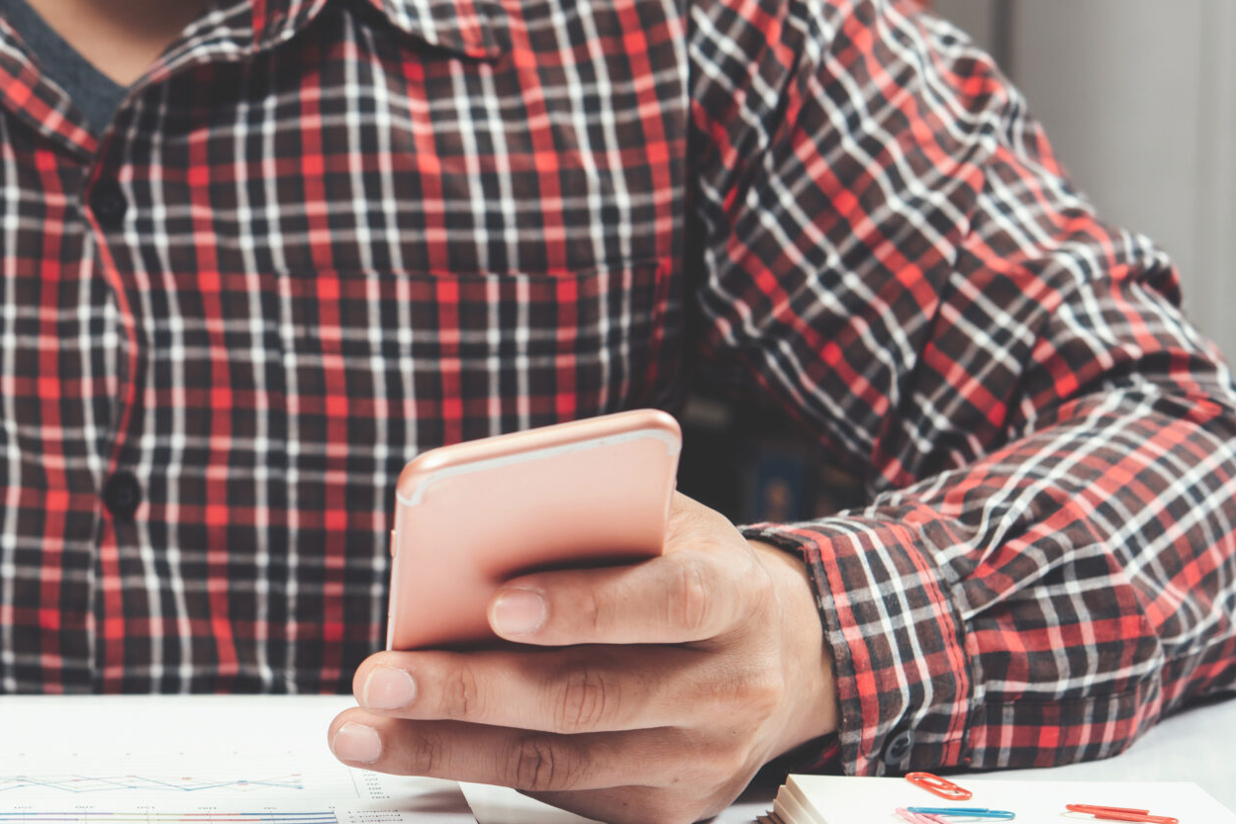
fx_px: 4223
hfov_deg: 16.4
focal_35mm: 123
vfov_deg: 11.1
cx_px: 68
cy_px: 419
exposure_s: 1/200
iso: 100
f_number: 6.3
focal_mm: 60
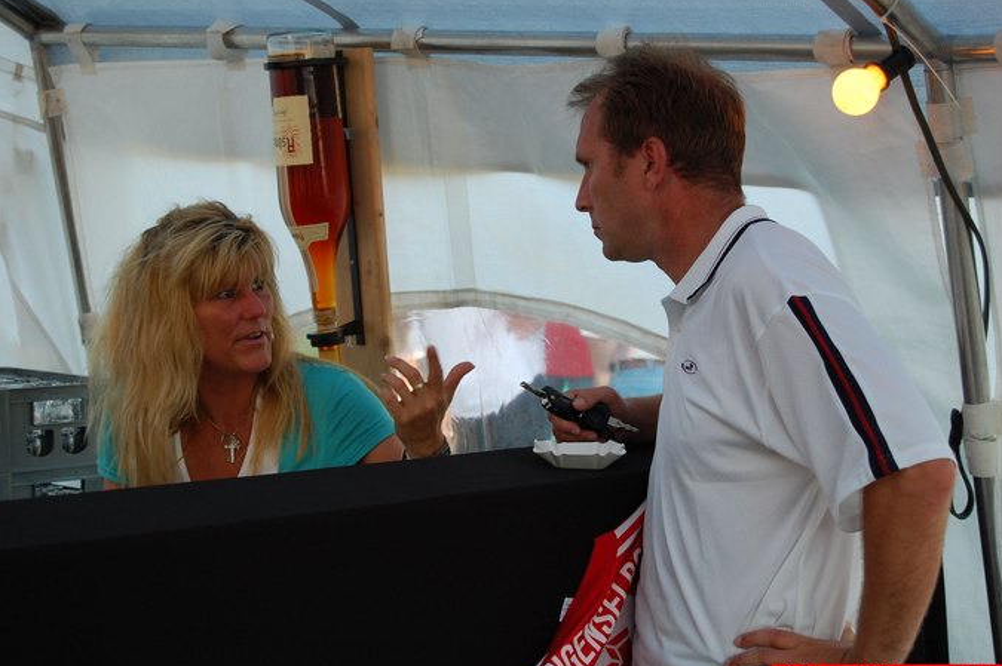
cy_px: 339
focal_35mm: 86
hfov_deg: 23.8
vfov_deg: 16.0
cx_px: 494
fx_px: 2378
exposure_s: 1/80
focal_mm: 55
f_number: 5.6
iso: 400
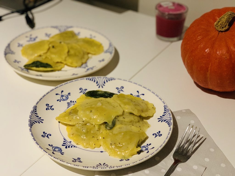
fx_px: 353
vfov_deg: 28.0
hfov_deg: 36.8
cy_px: 88
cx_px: 118
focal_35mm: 52
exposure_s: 1/50
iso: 320
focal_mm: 6
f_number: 2.4
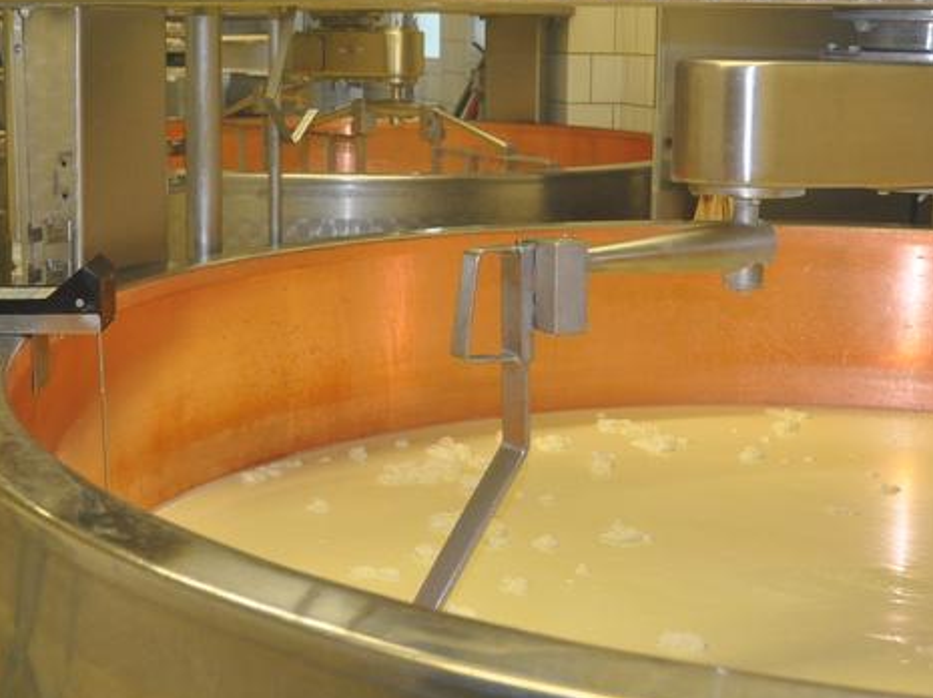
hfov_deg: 34.4
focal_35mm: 56
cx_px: 438
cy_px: 219
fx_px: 1508
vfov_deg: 25.9
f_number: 3.5
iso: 800
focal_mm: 20
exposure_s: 1/80
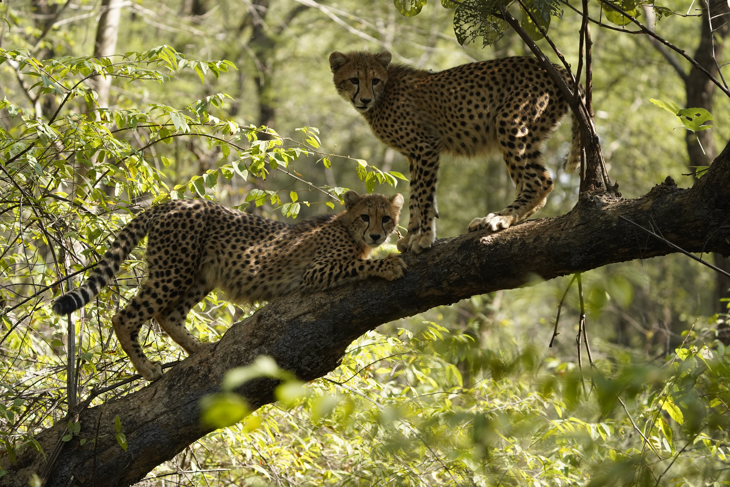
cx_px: 365
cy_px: 244
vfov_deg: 6.9
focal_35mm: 200
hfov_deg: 10.3
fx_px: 4055
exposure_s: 1/1000
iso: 2000
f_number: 5.6
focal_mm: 200
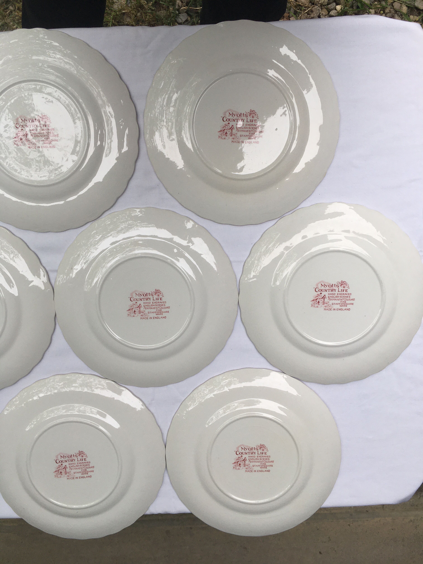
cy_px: 282
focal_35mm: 29
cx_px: 212
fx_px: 472
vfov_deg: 61.7
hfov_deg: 48.2
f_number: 2.2
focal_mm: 4.15
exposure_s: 1/400
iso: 25
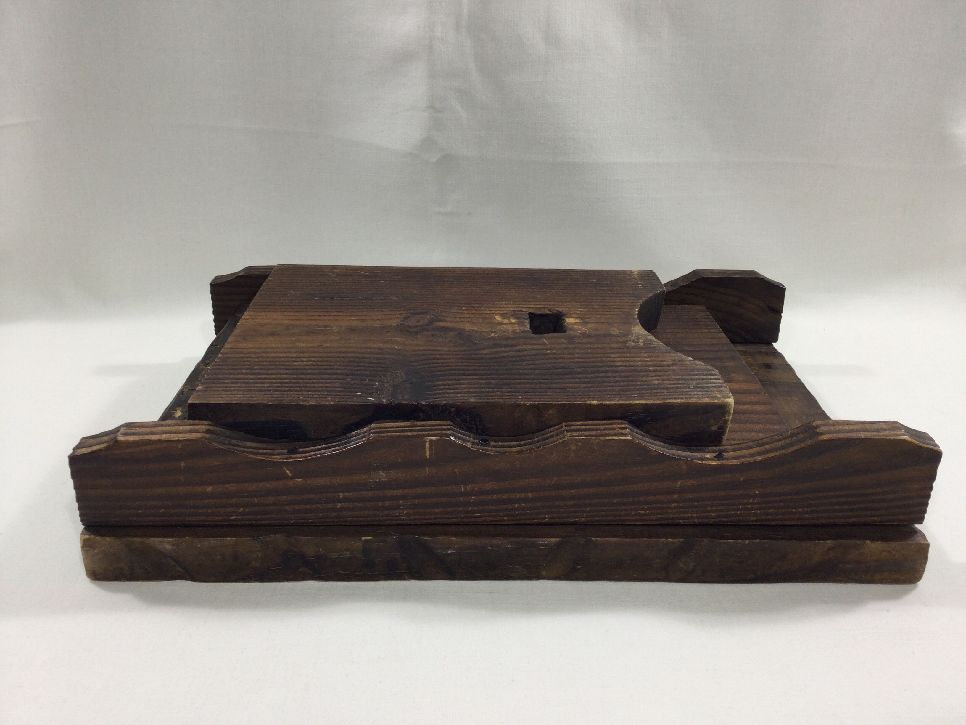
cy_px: 362
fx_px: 865
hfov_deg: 58.4
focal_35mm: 31
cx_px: 483
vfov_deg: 45.4
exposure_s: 1/50
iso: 25
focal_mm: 3.3
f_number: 2.4
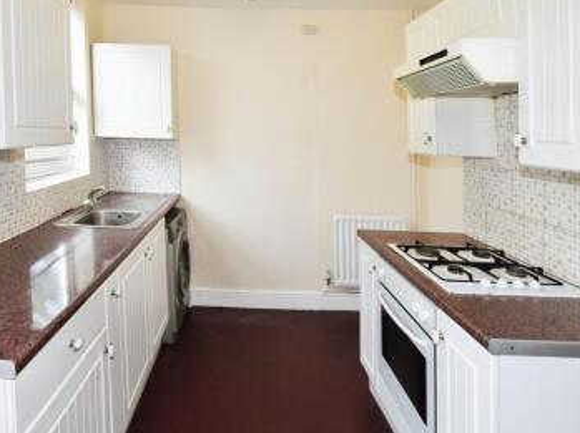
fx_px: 362
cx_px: 219
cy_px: 220
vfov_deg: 61.8
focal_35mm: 22
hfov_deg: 76.0
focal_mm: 11
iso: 800
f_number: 8
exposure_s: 1/80
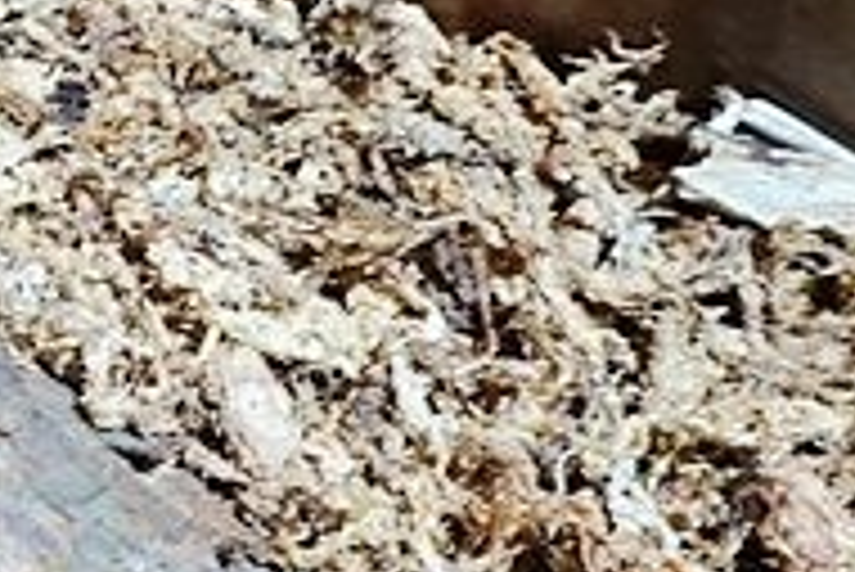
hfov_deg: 20.5
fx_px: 1949
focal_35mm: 82
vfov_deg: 16.3
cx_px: -486
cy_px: -20
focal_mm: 9
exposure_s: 1/30
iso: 500
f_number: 2.8
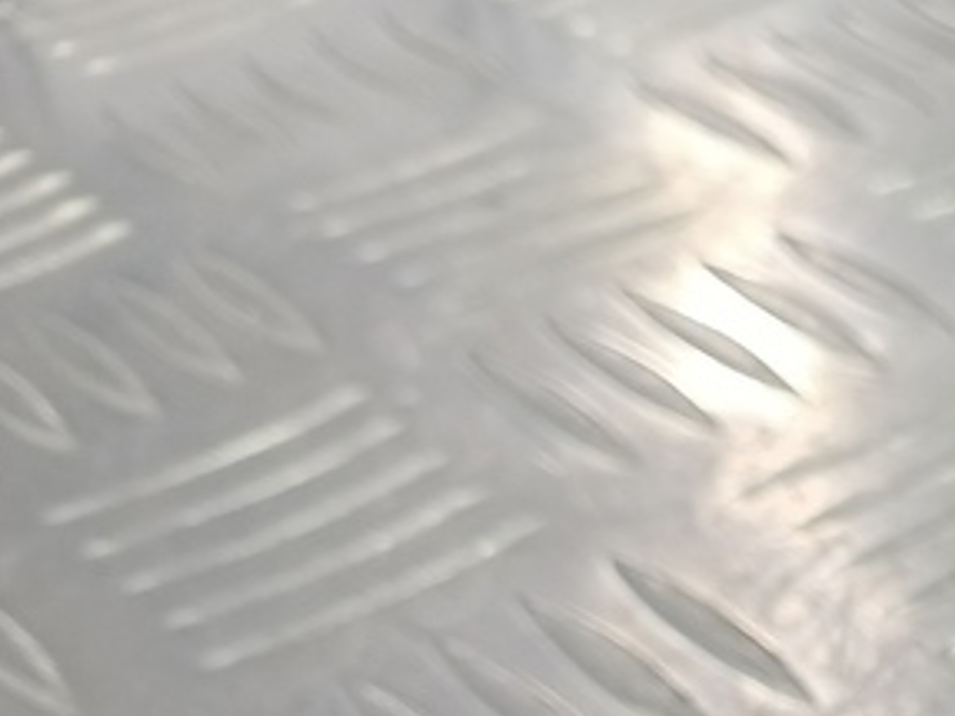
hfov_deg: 18.8
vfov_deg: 15.9
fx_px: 2261
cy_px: 1192
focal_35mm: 82
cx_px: 1687
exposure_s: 1/50
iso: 147
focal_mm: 4.11
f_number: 1.6
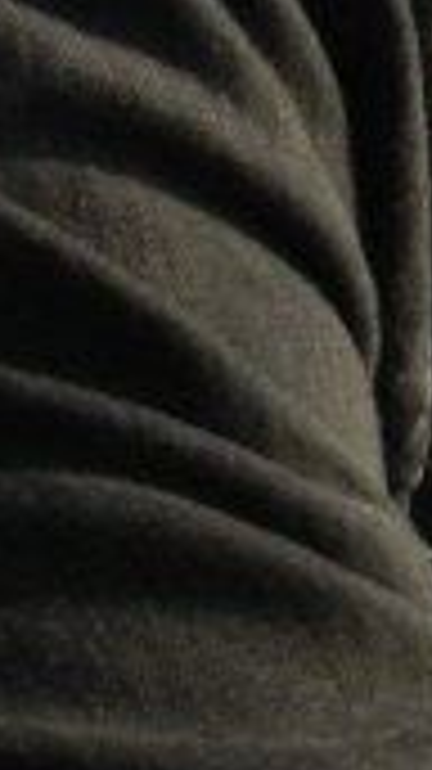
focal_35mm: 196
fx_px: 3997
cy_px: 63
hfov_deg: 5.5
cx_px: 1638
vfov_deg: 10.9
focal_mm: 5.4
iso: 160
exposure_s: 1/334
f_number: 7
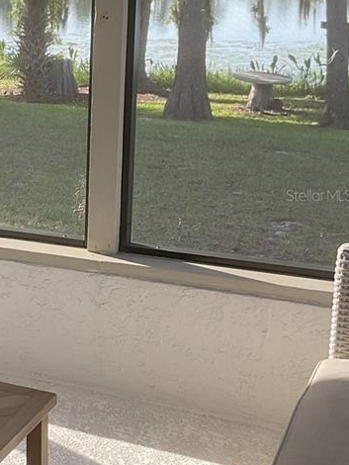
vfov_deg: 26.3
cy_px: 195
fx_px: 994
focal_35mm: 74
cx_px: -89
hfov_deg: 18.7
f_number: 1.8
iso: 16
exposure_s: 1/186
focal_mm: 3
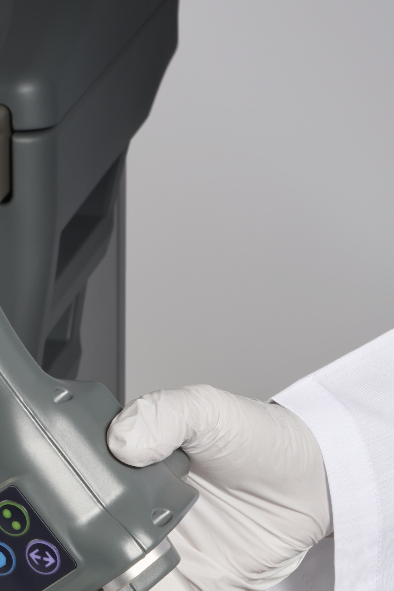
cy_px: 853
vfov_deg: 11.4
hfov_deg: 7.9
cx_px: 314
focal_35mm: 173
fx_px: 2839
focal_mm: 50
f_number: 14
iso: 100
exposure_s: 1/160
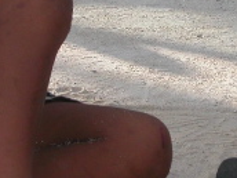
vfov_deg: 6.4
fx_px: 1582
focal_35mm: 231
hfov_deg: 8.5
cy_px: 23
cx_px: 207
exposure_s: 1/277
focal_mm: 15.7
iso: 100
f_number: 5.1
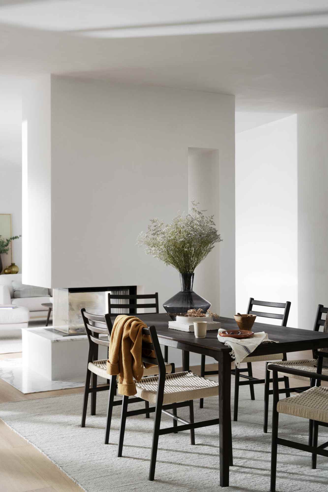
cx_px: 164
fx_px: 601
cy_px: 246
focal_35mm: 44
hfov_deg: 30.5
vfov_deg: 44.5
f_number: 4
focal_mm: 44
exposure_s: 1/13
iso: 80
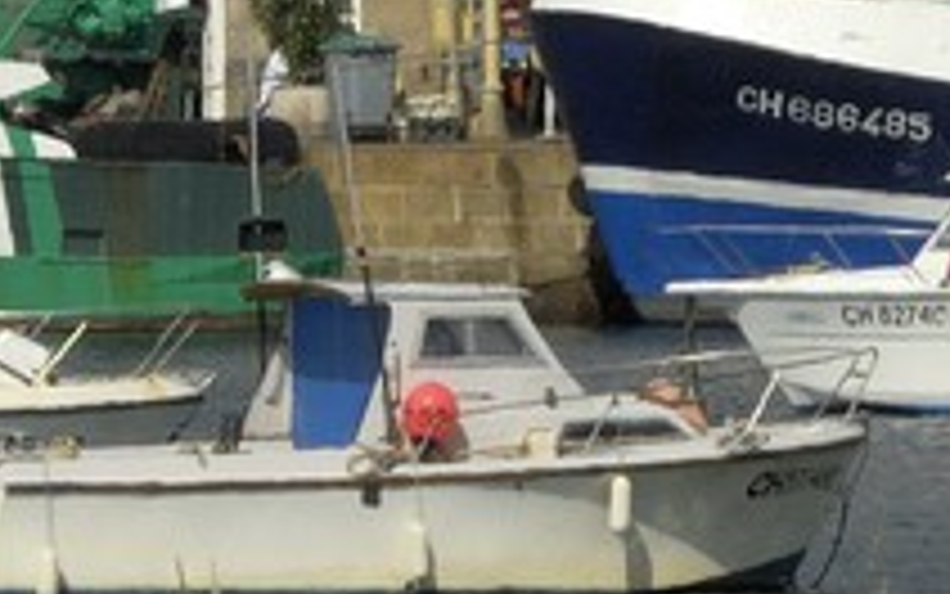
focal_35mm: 1272
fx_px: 32942
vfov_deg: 1.0
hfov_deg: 1.7
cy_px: -756
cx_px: 239
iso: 100
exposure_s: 1/250
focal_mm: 110
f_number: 11
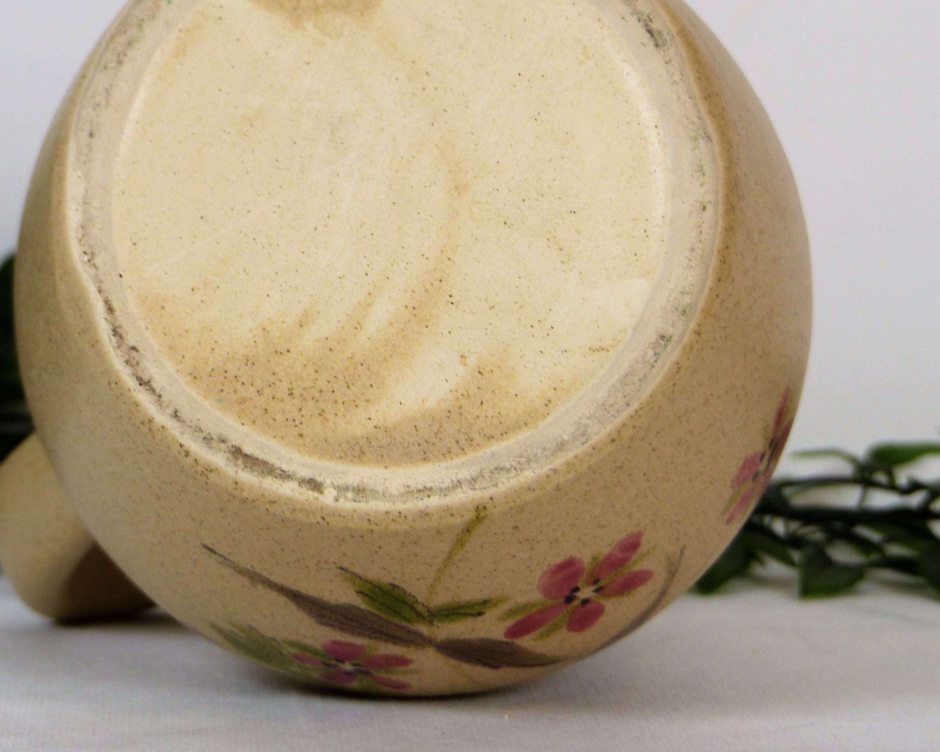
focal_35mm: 228
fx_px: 6343
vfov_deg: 6.8
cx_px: 448
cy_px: 377
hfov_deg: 8.5
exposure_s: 1/80
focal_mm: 35.6
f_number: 2.8
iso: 200
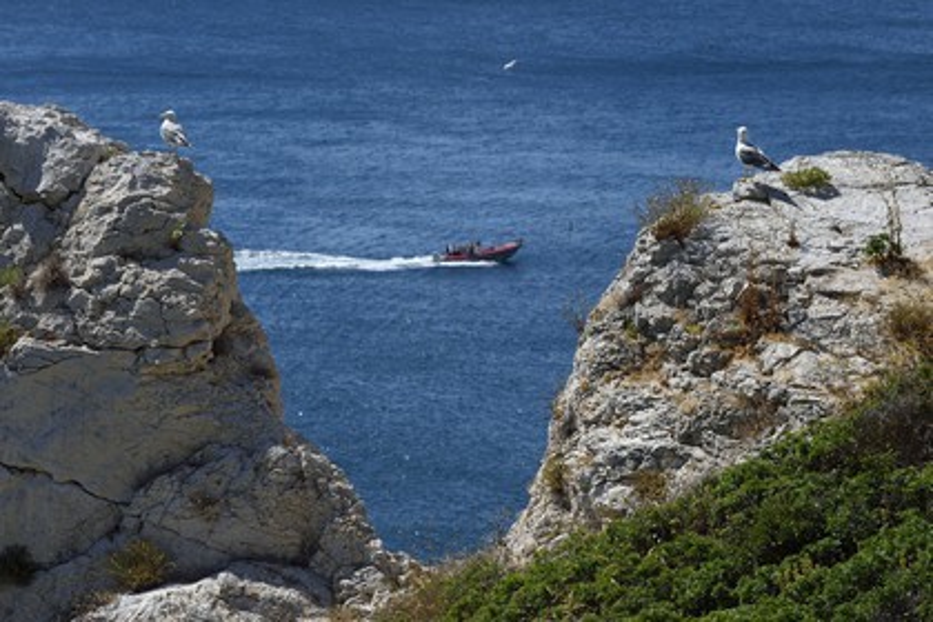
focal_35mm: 160
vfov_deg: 8.6
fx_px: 4146
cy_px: 311
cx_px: 466
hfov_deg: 12.8
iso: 200
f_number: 9
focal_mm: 160
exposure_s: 1/400
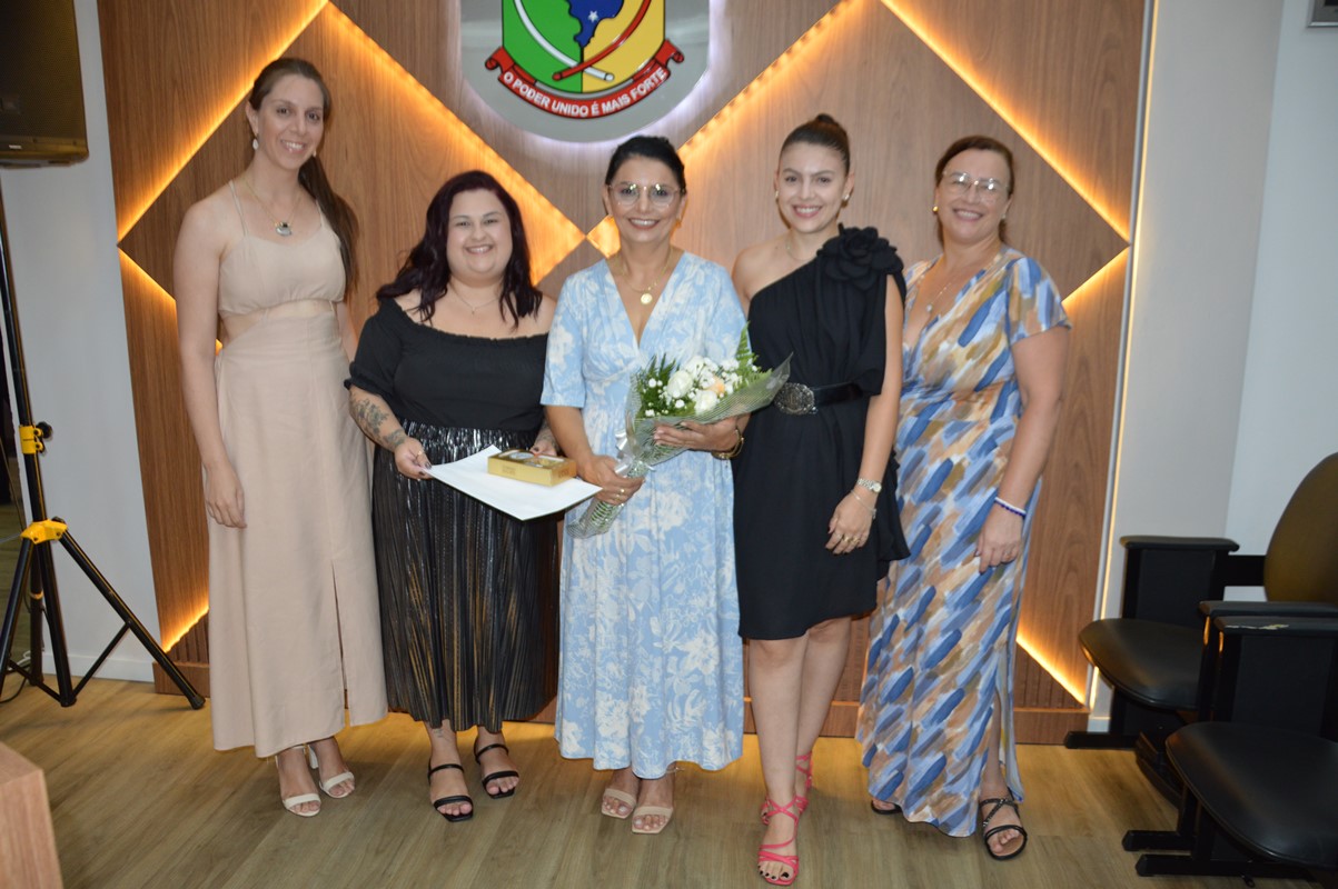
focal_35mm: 27
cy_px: 444
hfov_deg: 67.4
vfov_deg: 47.9
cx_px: 669
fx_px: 1003
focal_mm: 18
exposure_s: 1/60
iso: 640
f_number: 3.5
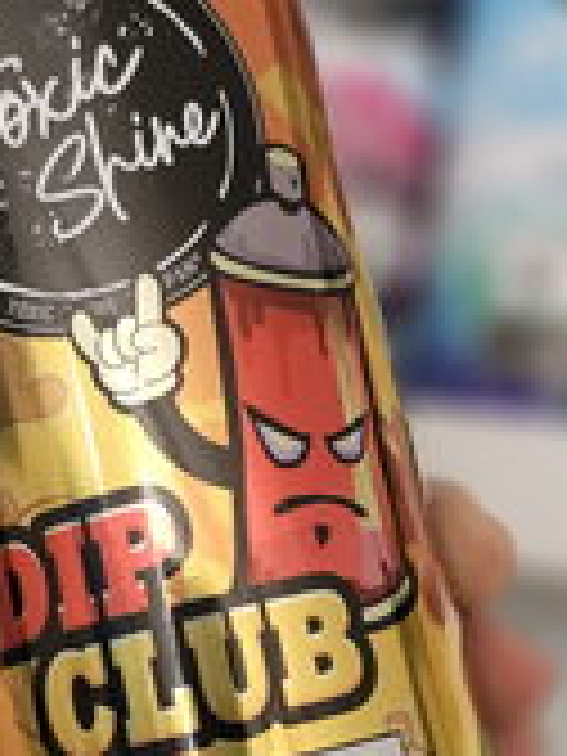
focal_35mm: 73
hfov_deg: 20.0
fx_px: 1594
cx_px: 158
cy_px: 407
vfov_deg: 26.7
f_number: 1.7
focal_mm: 6.3
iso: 400
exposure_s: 1/100
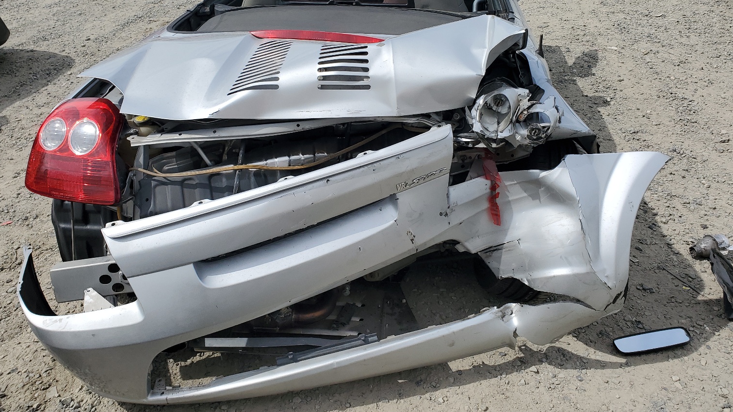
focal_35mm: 30
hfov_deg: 64.3
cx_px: 368
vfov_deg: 38.5
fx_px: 583
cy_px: 136
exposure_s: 1/2500
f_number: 1.5
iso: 50
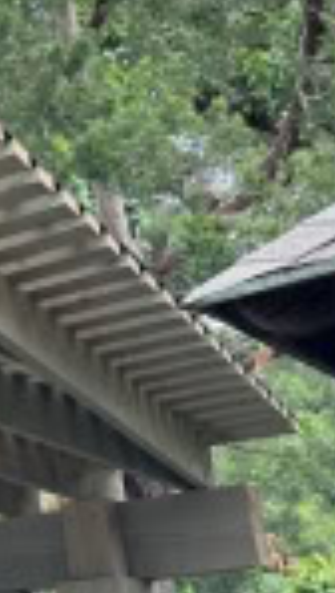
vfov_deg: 25.5
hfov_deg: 12.8
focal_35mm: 82
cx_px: -343
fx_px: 1293
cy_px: 125
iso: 80
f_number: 1.8
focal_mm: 6.9
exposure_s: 1/386
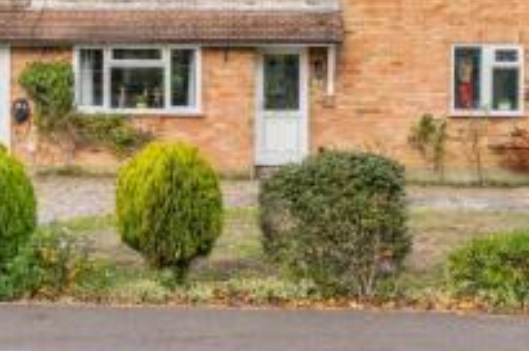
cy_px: 37
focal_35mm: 72
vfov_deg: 18.6
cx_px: 192
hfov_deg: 28.0
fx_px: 1056
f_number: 5.6
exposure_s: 1/320
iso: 320
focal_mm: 31
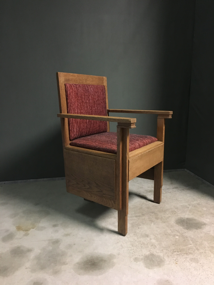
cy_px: 142
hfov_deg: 48.2
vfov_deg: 61.7
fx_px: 239
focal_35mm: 29
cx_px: 107
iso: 400
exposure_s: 1/17
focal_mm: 4.15
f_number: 2.2
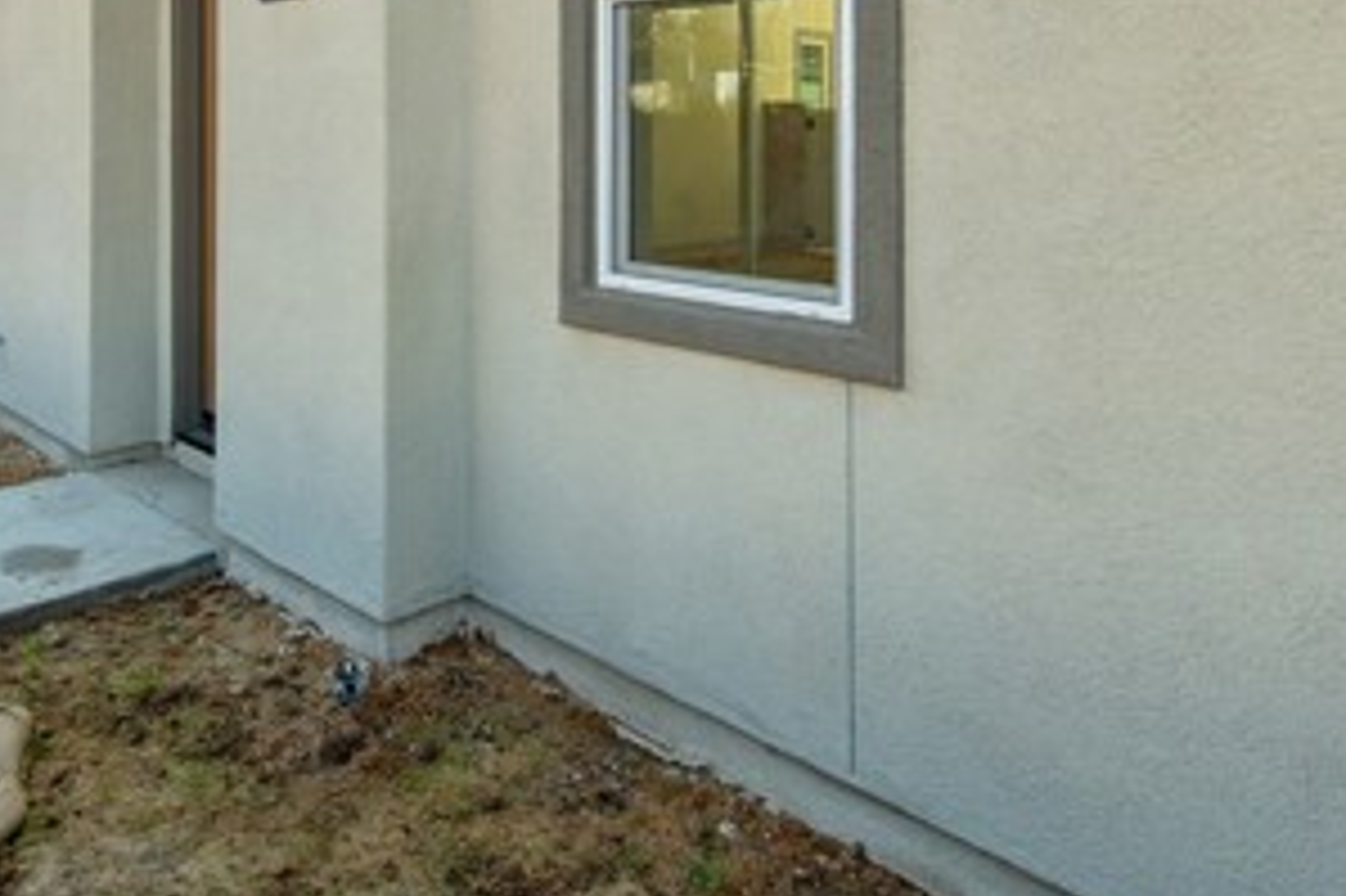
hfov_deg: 61.3
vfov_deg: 40.5
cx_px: 527
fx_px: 1121
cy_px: 104
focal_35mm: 30
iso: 140
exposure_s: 1/250
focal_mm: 14
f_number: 5.6
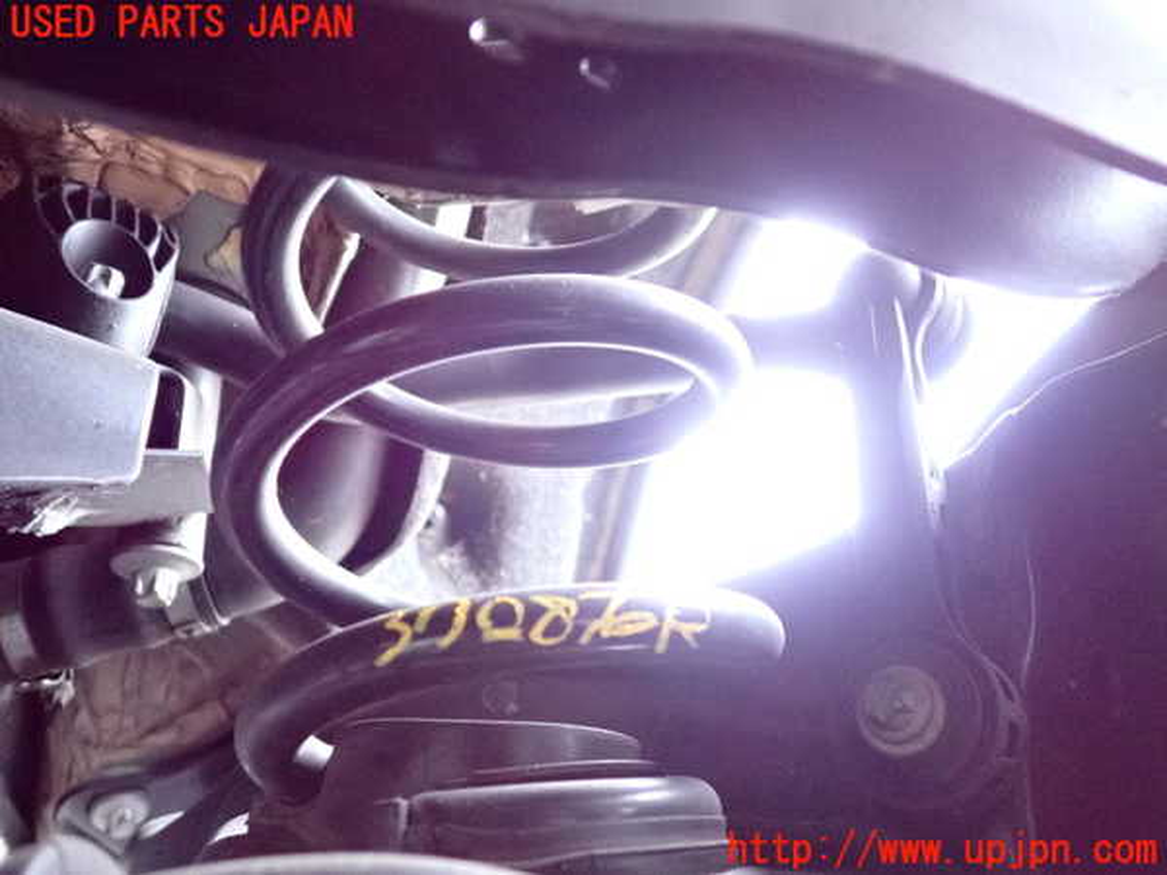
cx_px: 584
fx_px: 1011
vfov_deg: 46.8
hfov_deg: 60.0
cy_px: 438
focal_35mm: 30
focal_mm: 5.4
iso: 2000
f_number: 2.3
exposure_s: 1/125
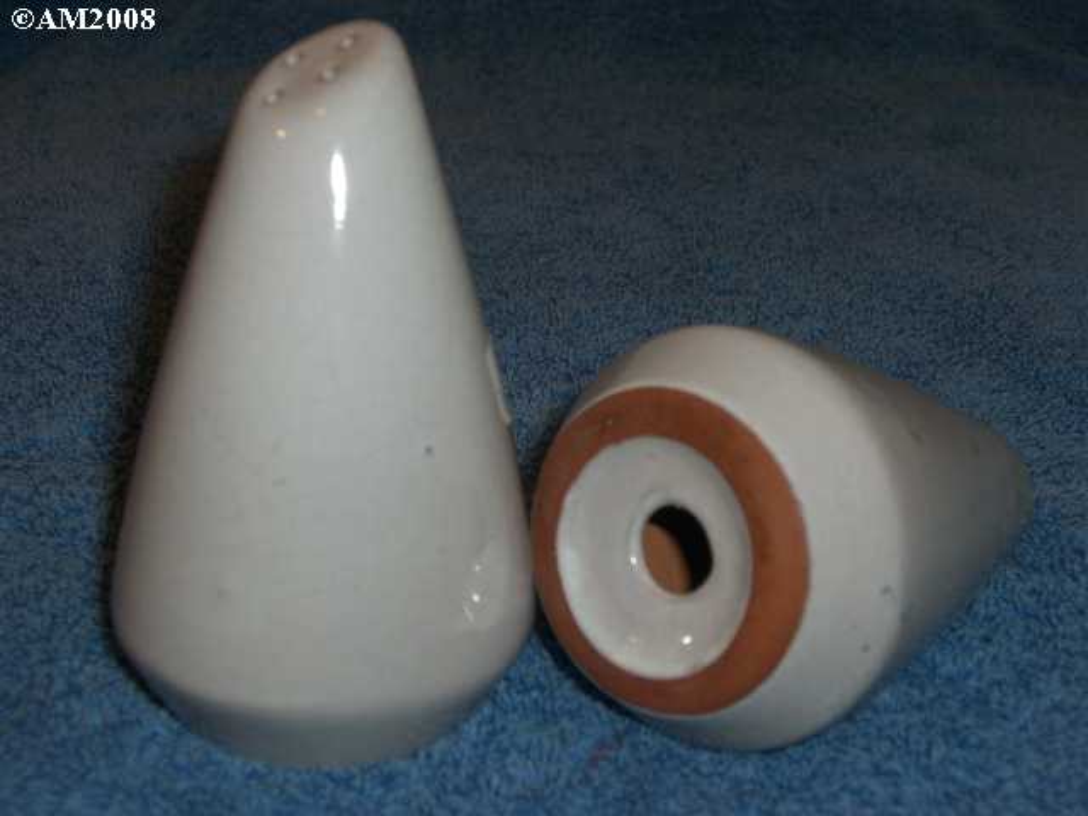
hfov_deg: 29.4
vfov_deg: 22.3
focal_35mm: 66
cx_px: 544
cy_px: 408
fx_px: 2074
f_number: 7.6
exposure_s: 1/30
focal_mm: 13.7
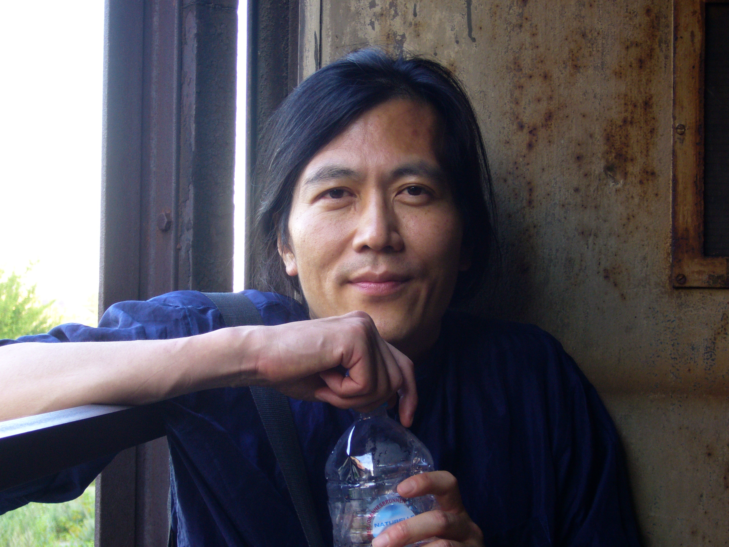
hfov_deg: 26.3
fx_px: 1558
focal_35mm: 74
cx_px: 364
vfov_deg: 19.9
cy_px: 274
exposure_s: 1/20
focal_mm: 12.2
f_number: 4.1
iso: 100
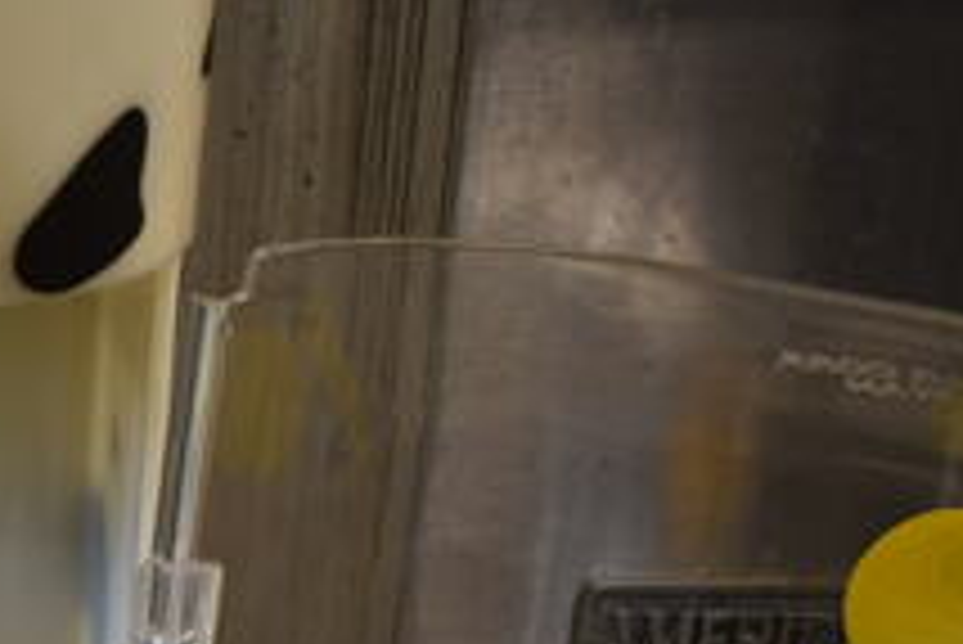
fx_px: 2061
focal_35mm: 77
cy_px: 793
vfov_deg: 16.9
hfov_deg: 22.8
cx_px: -360
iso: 280
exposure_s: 1/30
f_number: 3.5
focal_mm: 18
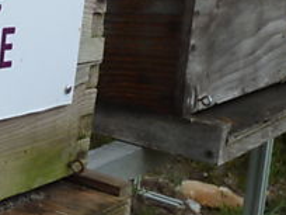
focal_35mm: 98
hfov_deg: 19.5
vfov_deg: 14.7
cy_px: -35
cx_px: 11
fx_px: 810
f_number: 4
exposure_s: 1/400
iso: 80
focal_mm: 4.1
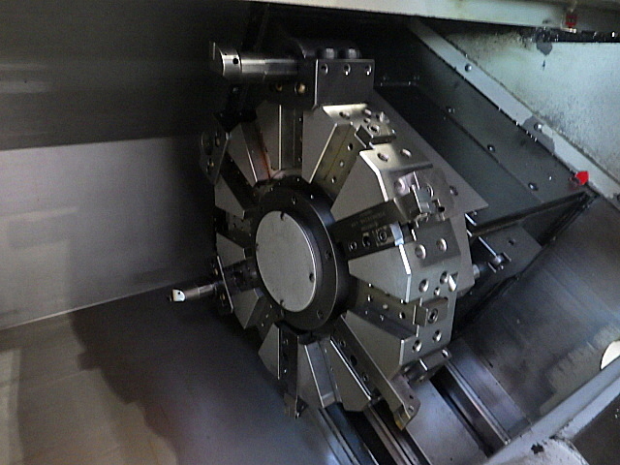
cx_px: 310
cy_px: 232
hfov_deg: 63.4
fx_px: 502
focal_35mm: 28
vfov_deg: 49.7
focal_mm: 5
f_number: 3.5
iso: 1600
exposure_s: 1/10
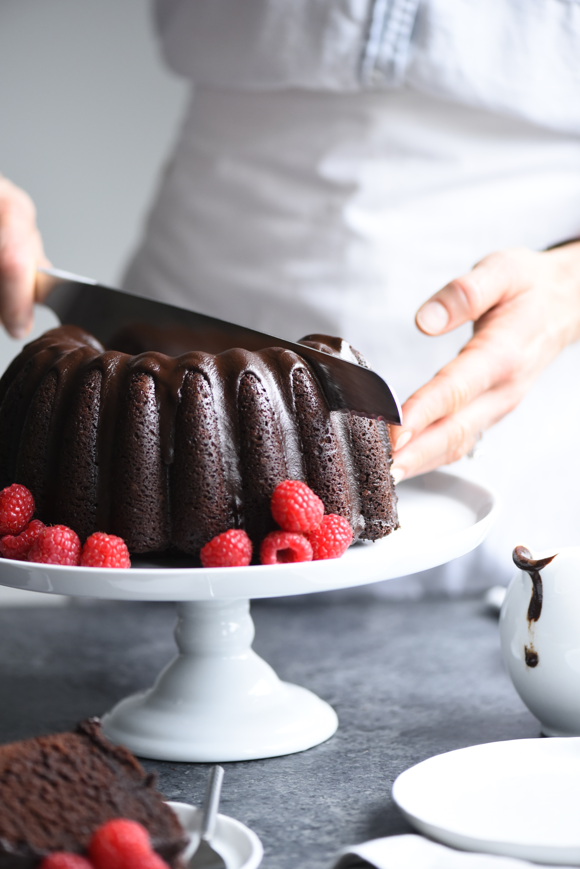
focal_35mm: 105
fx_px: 2535
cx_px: 290
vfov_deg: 19.5
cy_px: 434
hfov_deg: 13.1
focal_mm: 105
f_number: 4
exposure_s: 1/125
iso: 1250
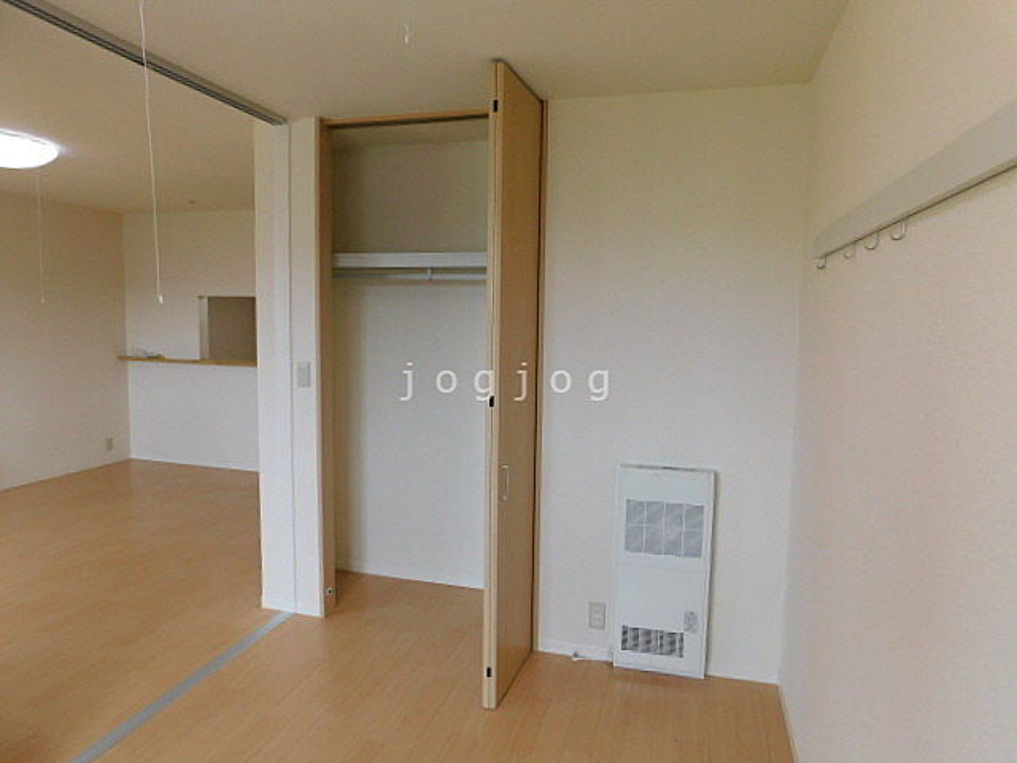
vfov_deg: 58.9
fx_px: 676
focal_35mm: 23
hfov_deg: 73.9
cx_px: 508
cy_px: 382
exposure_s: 1/60
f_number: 3
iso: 125
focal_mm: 4
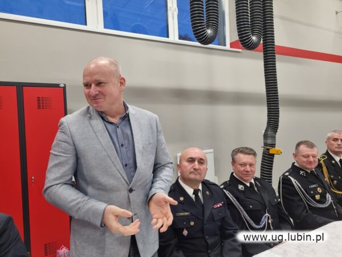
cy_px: 128
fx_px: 257
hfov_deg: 67.3
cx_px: 171
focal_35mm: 26
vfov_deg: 53.1
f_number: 1.8
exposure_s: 1/100
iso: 250
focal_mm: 5.4
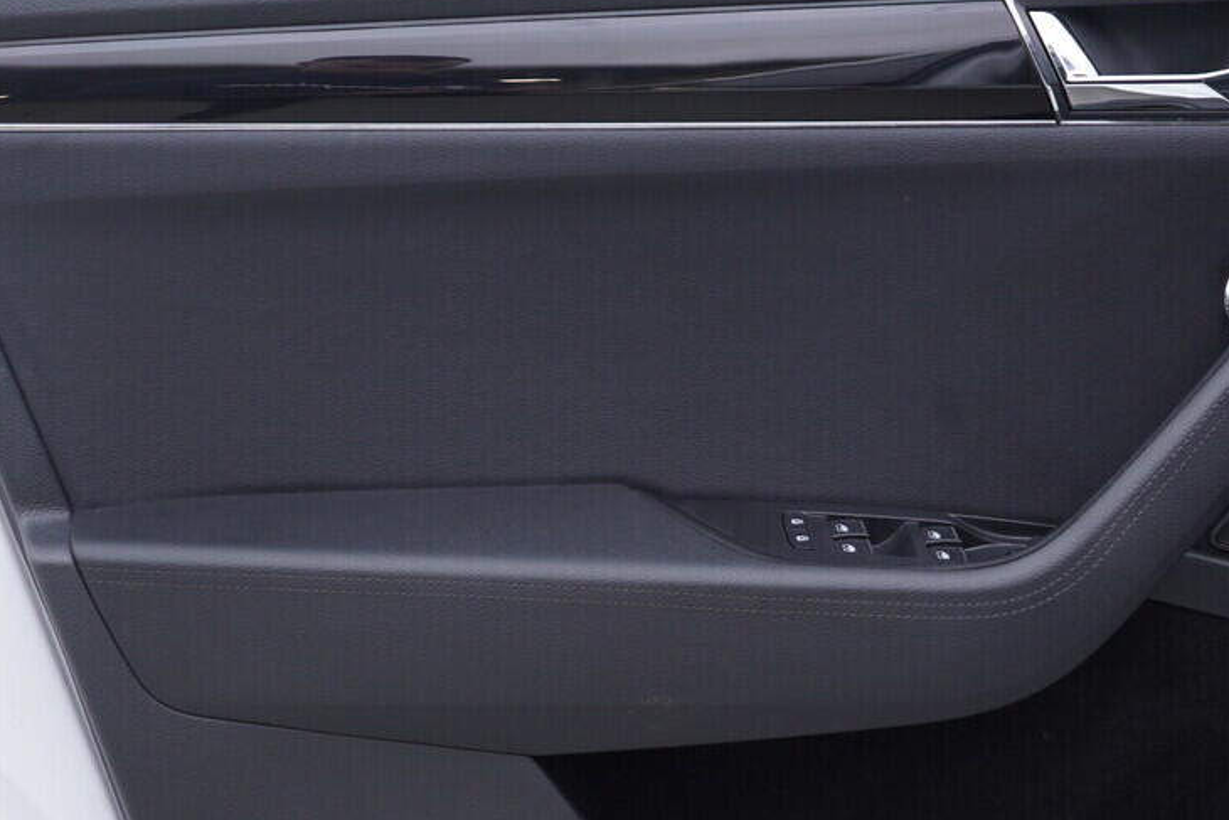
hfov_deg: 28.4
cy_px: 540
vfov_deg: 19.1
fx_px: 2424
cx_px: 668
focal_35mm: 71
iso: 125
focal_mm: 24
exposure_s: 1/50
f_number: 3.2
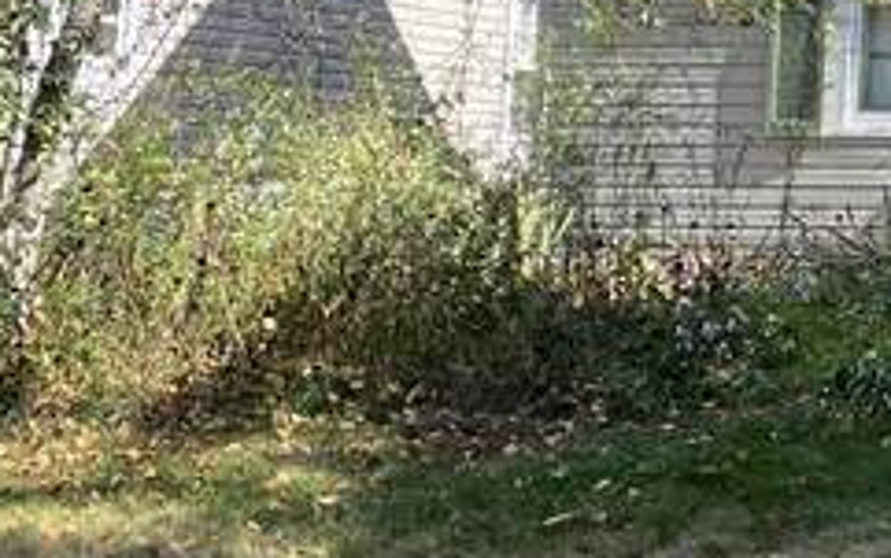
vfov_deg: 11.0
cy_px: -115
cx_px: 1520
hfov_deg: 15.7
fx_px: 2843
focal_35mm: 117
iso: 32
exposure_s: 1/824
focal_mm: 4.2
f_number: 1.6
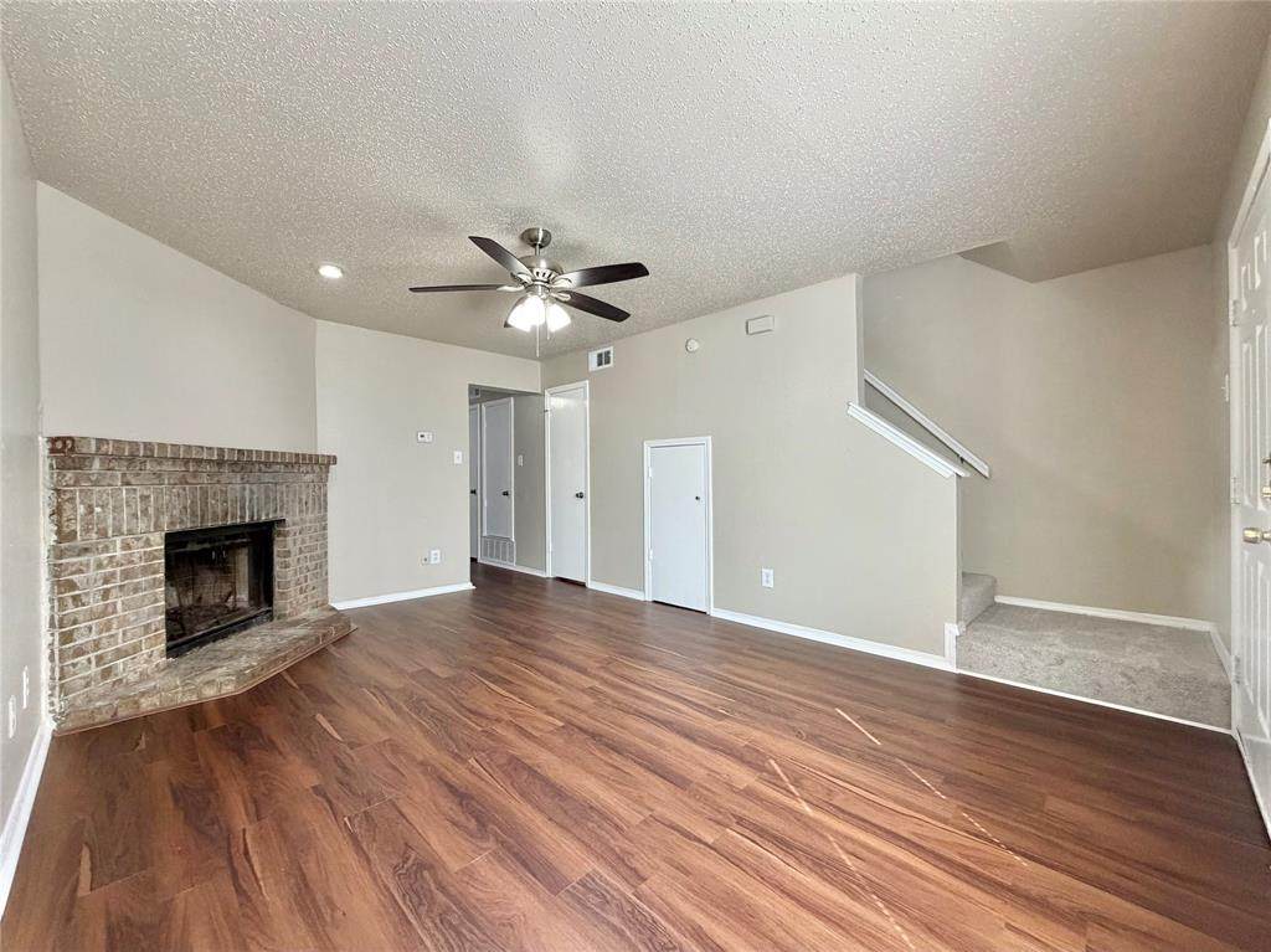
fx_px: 514
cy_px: 476
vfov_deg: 85.6
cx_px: 636
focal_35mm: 14
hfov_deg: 102.1
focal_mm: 2.22
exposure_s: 1/121
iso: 320
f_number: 2.2
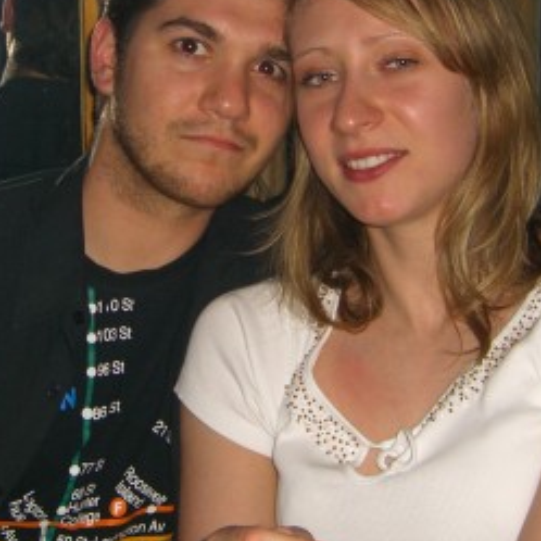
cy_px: 213
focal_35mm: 81
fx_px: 1432
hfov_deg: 21.4
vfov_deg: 21.4
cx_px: 241
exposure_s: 1/60
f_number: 2.8
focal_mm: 7.9
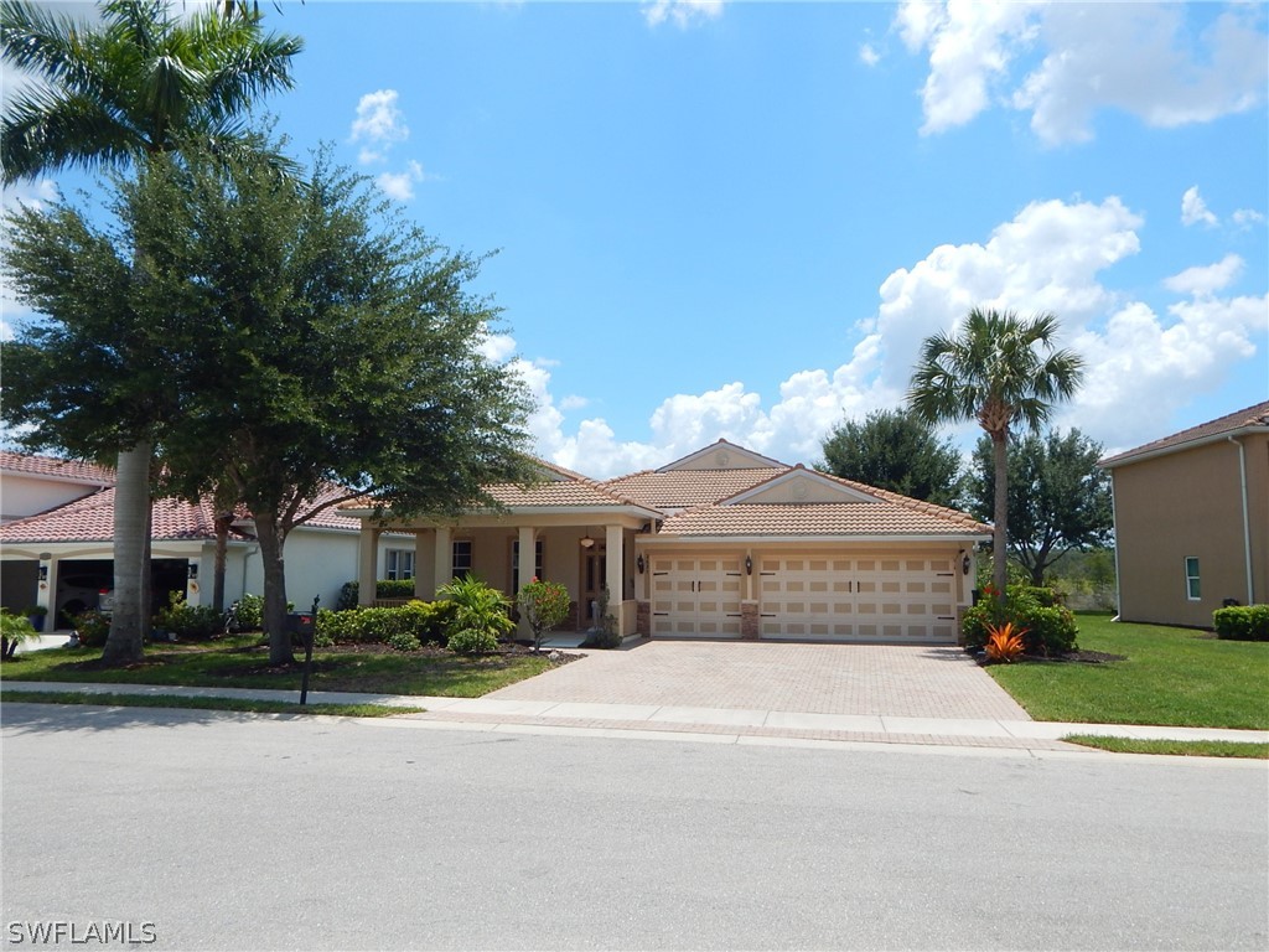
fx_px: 916
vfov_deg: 54.9
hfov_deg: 69.4
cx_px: 634
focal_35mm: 25
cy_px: 476
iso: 125
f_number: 6.1
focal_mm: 4.5
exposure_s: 1/640
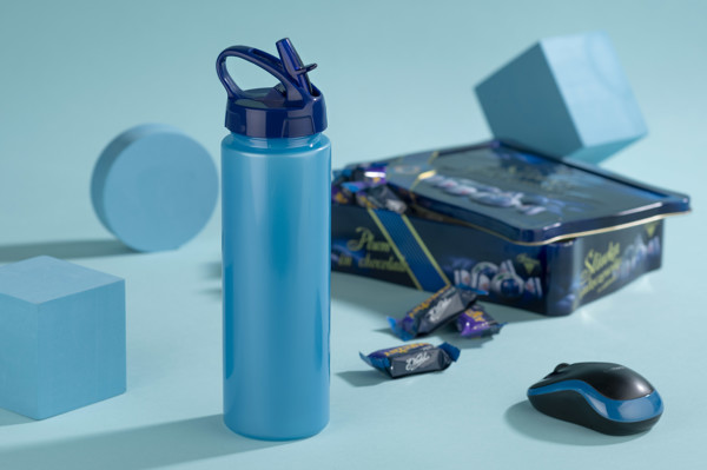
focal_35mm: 127
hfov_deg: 16.1
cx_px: 354
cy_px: 235
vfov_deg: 10.8
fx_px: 2492
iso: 100
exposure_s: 1/125
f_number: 4.5
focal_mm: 85
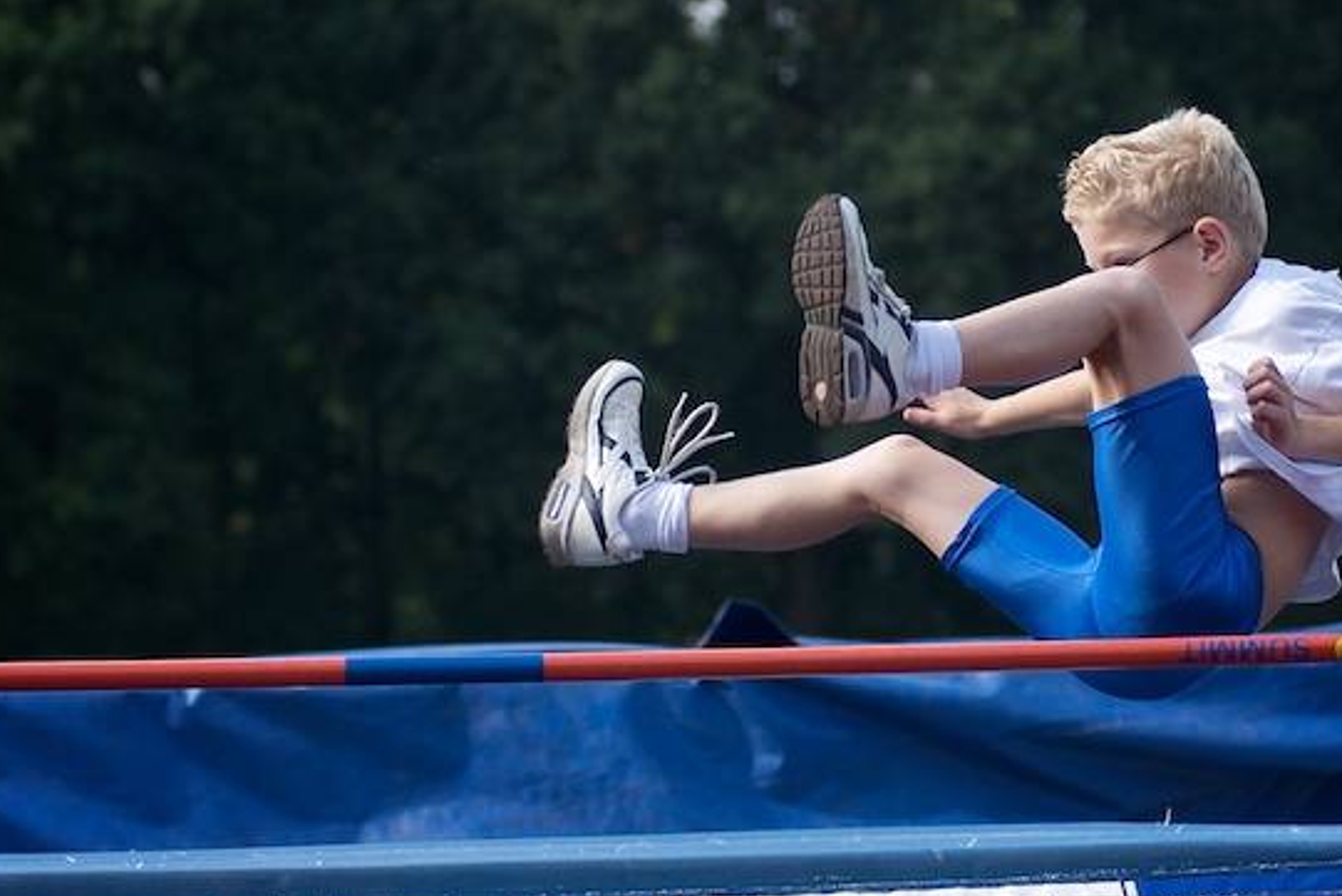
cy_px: 505
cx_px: 762
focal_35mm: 142
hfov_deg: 14.4
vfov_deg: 9.7
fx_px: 5295
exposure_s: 1/1250
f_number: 3.5
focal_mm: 80
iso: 200
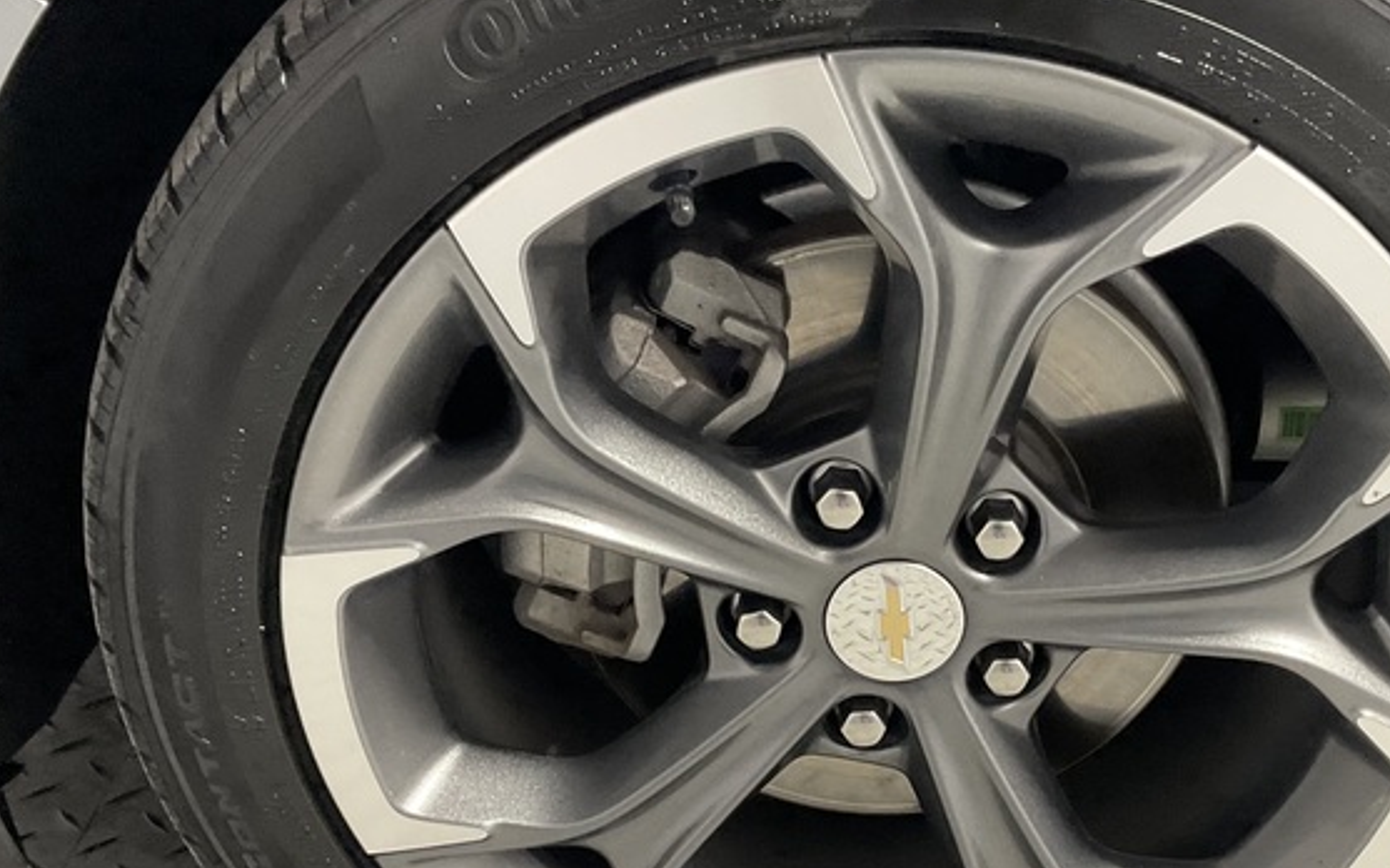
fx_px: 2008
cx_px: 863
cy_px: 584
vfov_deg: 24.3
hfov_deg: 38.0
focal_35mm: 53
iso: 200
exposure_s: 1/60
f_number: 1.8
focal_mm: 3
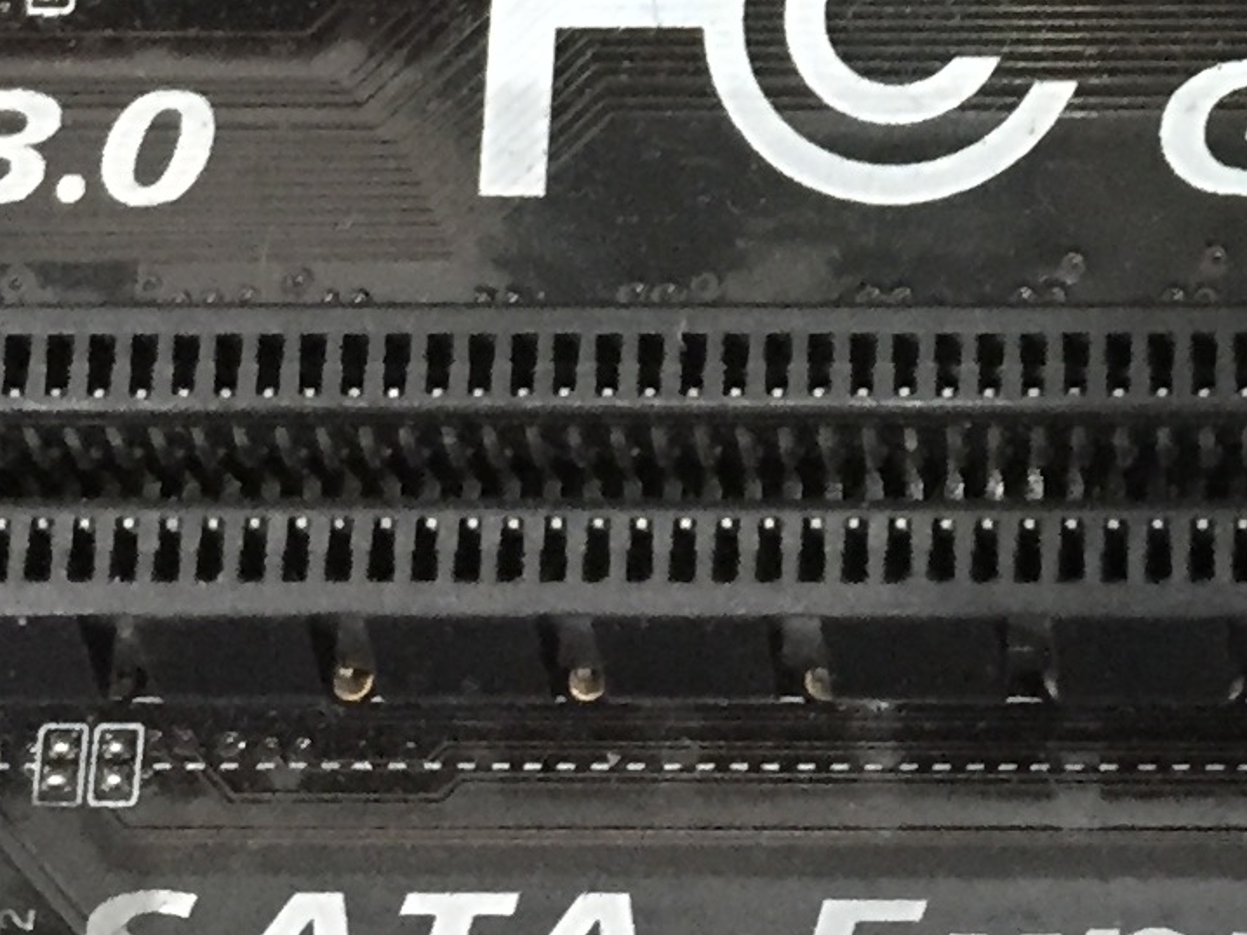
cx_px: 1219
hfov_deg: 14.7
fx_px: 4756
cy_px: -464
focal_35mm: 132
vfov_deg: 10.8
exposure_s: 1/17
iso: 250
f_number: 2.2
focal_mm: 4.15
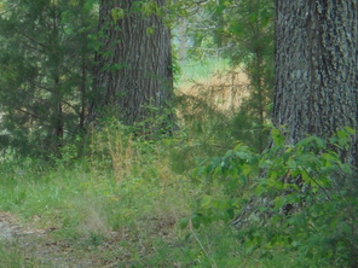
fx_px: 4209
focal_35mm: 407
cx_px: 101
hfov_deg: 4.9
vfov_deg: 3.7
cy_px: 76
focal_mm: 27.6
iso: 100
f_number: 6.5
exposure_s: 1/125
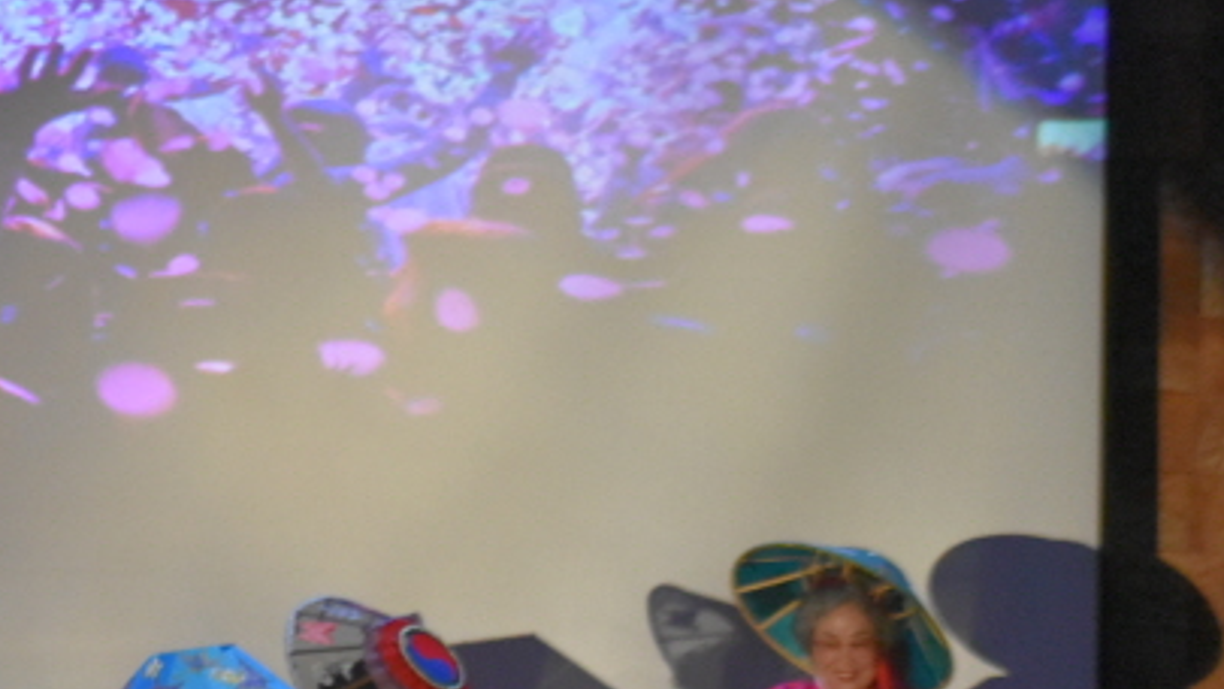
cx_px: -227
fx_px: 8830
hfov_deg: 7.9
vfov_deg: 4.5
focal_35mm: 272
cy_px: 804
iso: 4000
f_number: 4.5
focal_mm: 70
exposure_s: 1/60
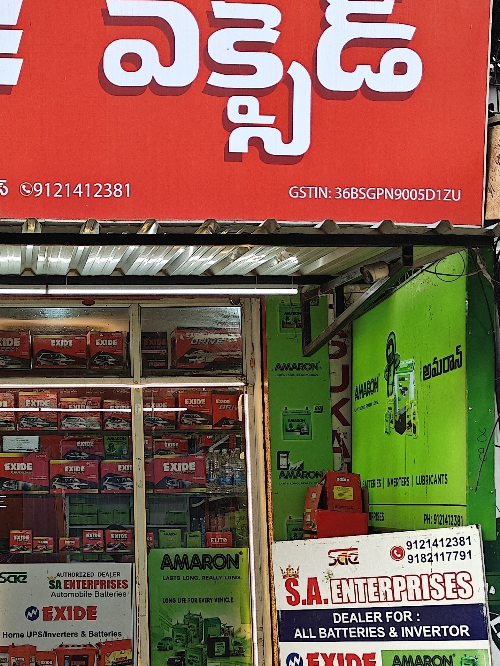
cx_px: 73
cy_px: 460
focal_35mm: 53
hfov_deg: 26.8
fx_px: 1021
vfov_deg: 35.7
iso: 50
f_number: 1.8
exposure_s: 1/104
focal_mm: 5.59
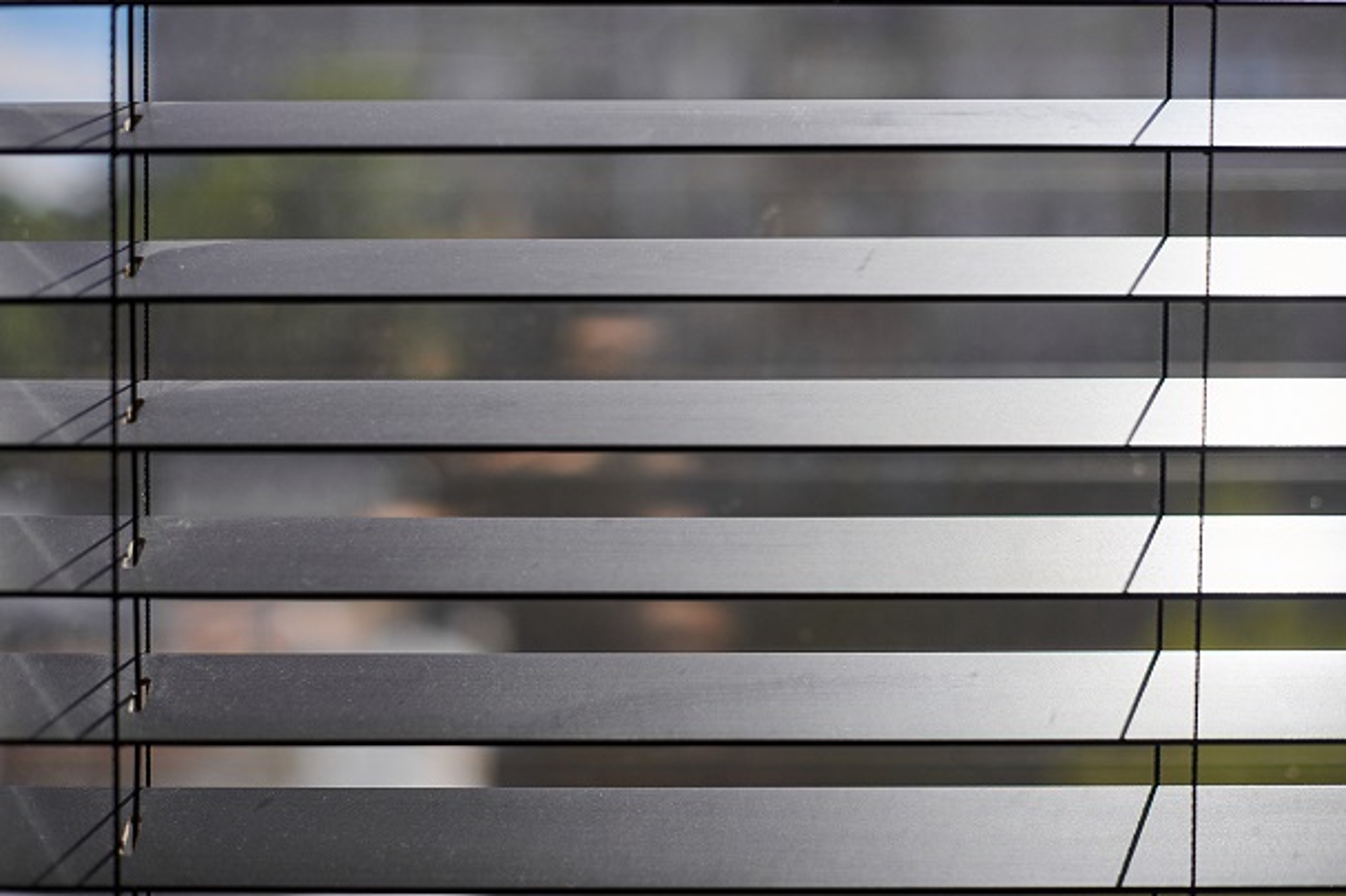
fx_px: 1869
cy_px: 448
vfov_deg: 27.0
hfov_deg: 39.6
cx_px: 673
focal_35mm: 50
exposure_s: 1/5000
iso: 320
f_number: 2.2
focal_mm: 50
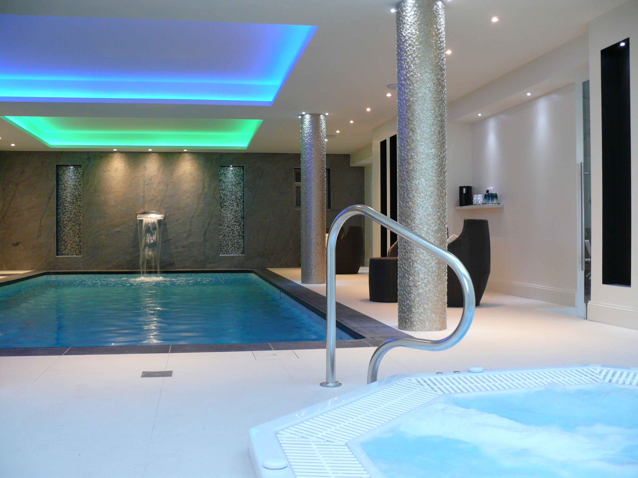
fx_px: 645
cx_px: 319
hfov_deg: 52.6
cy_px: 239
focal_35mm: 35
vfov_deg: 40.7
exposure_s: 1/15
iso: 200
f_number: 2.8
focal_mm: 7.4
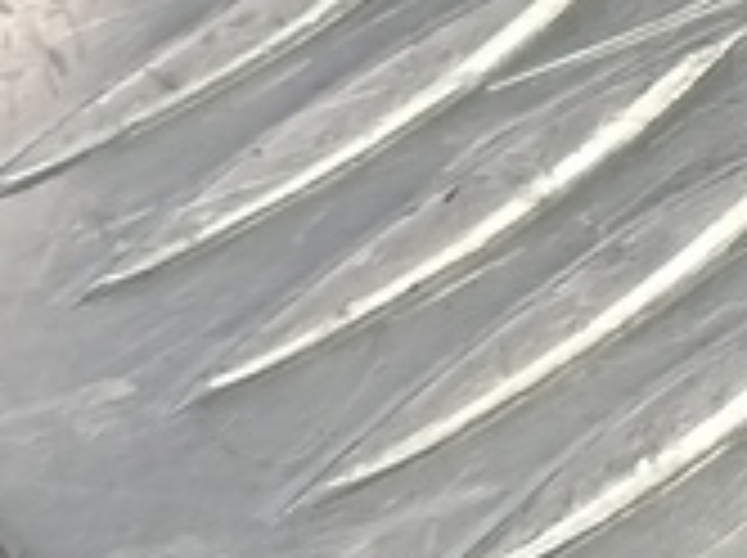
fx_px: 3599
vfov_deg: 8.5
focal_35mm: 167
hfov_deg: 9.8
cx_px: 2020
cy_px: -459
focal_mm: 4.11
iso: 98
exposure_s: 1/50
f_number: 1.6
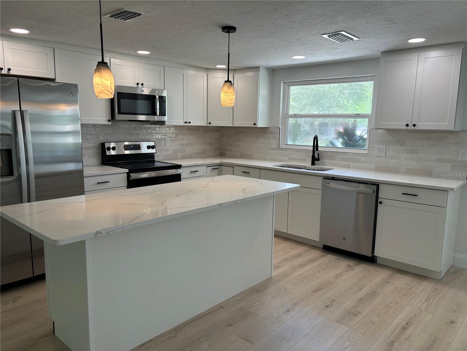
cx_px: 234
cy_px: 176
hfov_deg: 67.3
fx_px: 351
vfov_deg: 53.1
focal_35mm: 26
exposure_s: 1/120
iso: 40
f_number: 1.6
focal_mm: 5.96
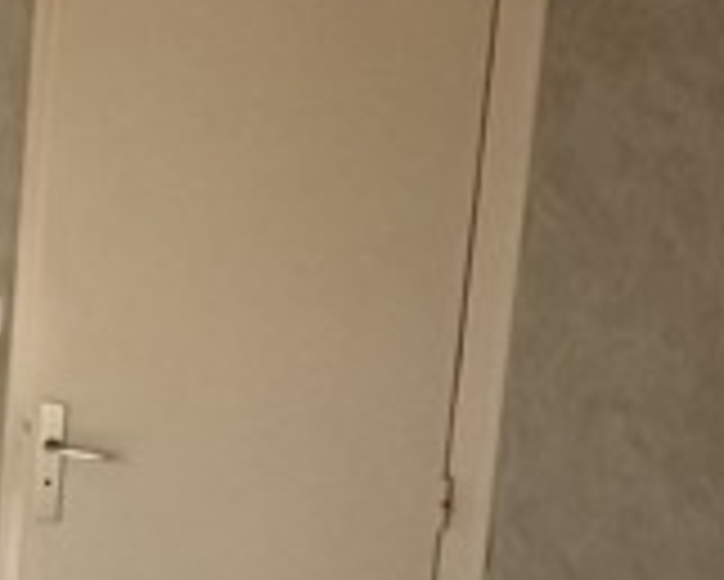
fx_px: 1458
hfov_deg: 20.2
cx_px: -576
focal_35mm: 68
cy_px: 279
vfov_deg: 22.5
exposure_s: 1/60
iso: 320
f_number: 2.2
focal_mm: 2.22
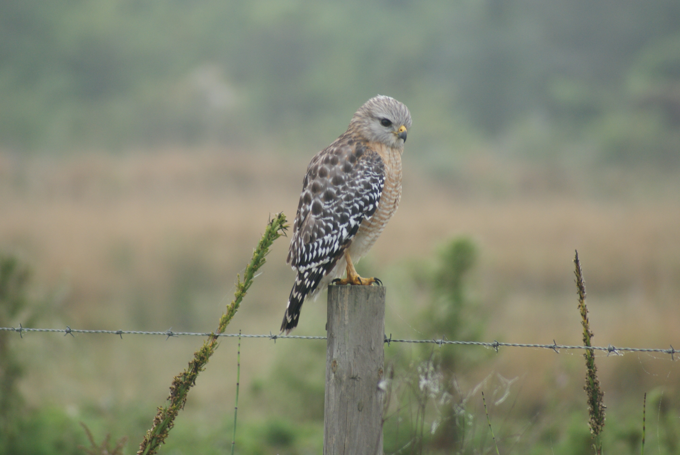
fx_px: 7089
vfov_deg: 3.7
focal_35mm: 375
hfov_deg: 5.5
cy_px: 228
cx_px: 340
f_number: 5.6
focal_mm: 250
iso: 400
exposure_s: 1/320
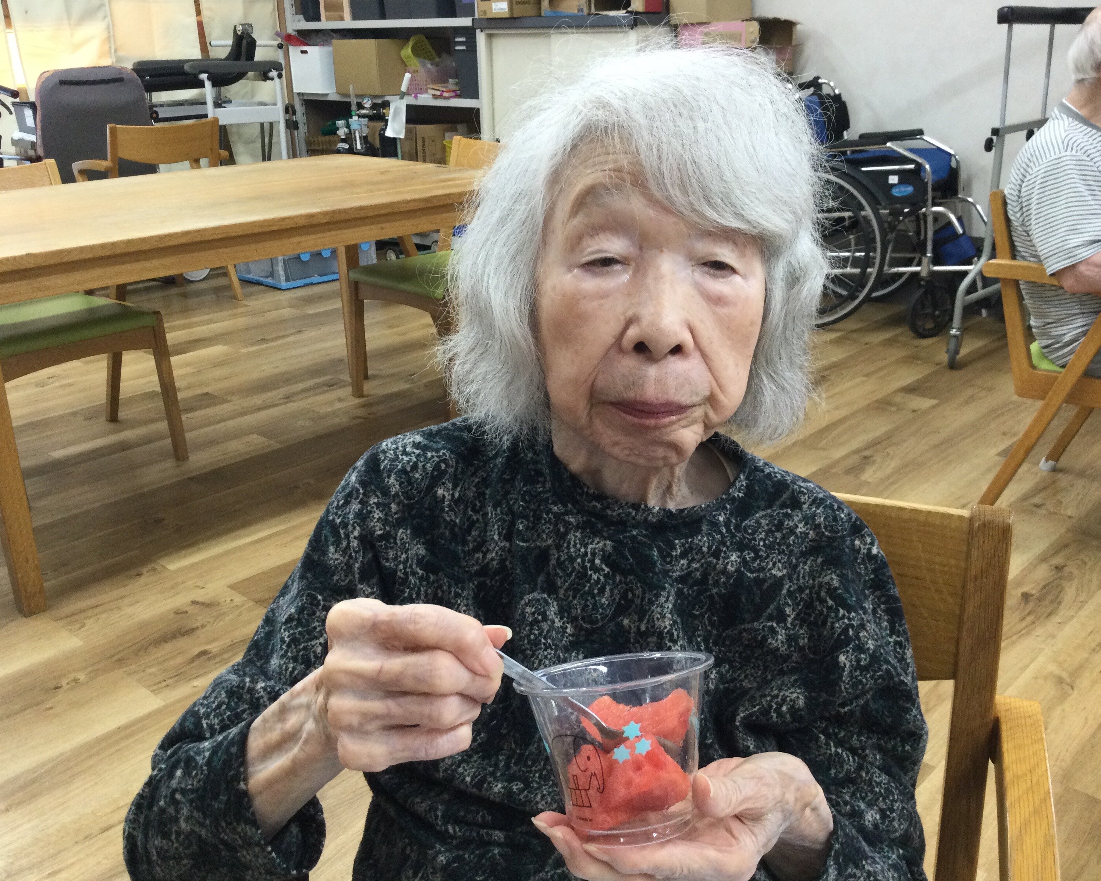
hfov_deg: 54.2
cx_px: 587
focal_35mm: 33
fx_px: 1075
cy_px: 437
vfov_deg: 44.5
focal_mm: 3.3
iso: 80
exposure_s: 1/30
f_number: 2.4
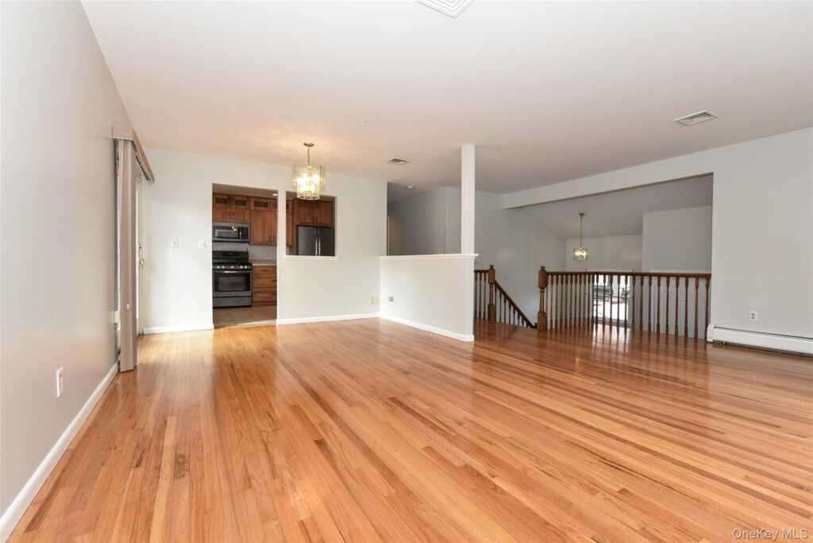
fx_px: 361
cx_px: 406
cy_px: 272
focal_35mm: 16
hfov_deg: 96.7
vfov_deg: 73.8
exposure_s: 1/125
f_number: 5.6
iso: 720
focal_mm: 16
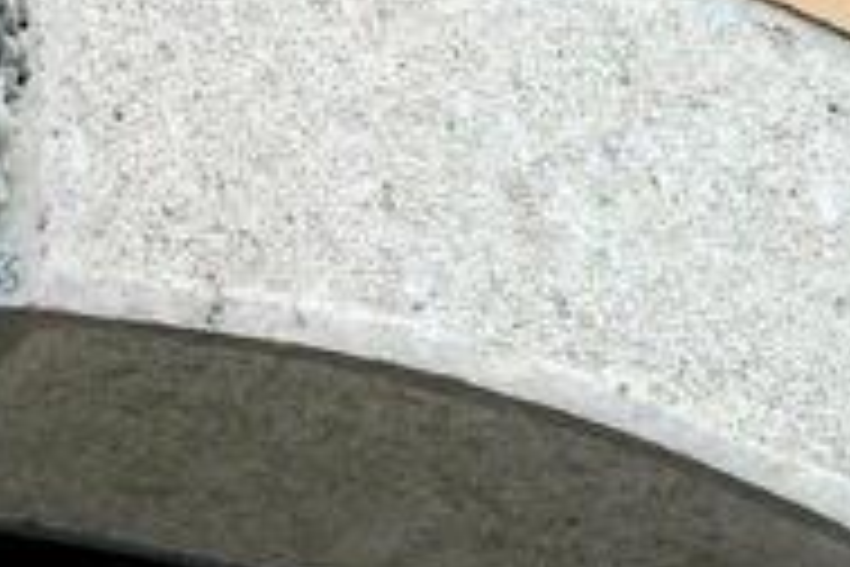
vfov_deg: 4.1
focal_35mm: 334
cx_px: -153
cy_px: 14
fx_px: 7885
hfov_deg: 6.1
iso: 400
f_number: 11
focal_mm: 70
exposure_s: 1/60
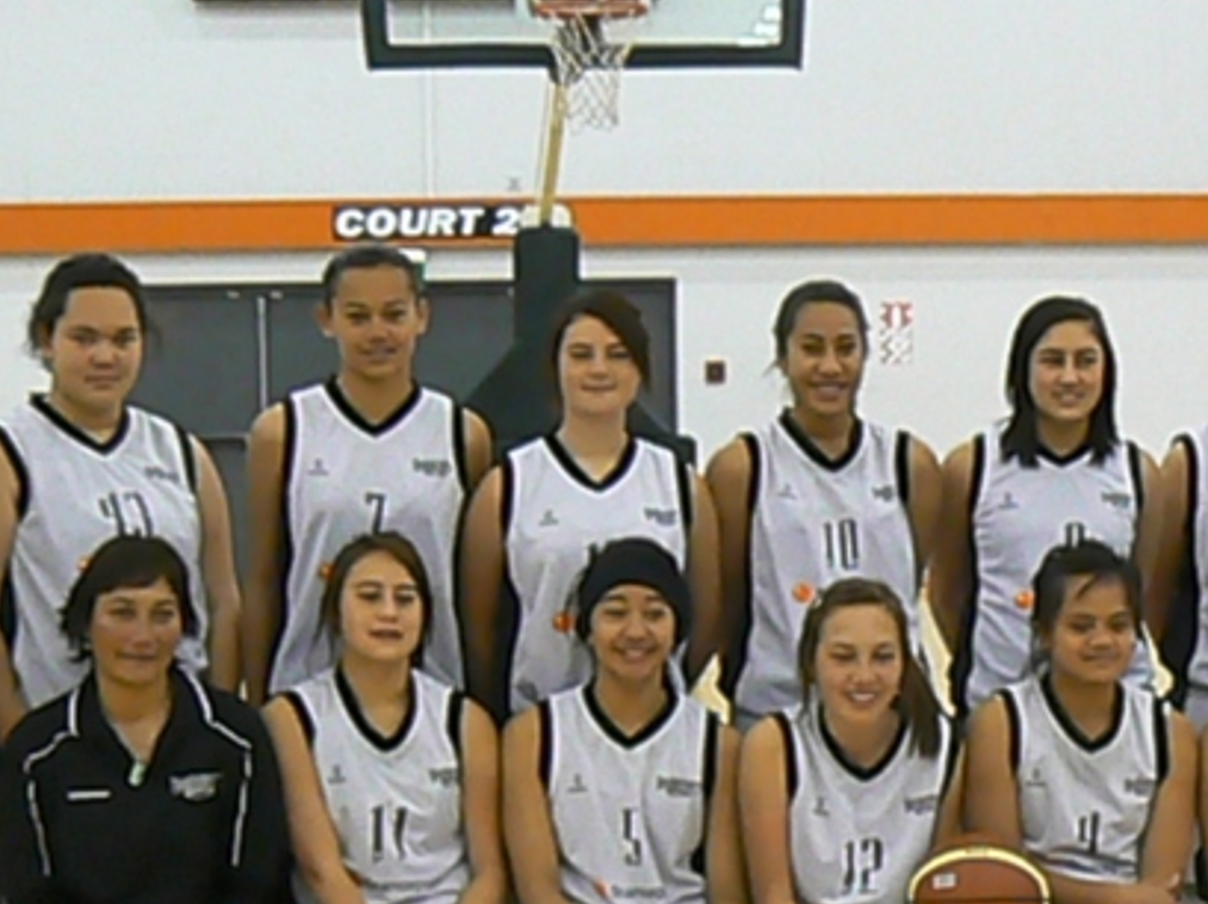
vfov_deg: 18.5
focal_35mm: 79
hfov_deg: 24.7
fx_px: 2754
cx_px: 750
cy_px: 666
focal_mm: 7
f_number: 2.8
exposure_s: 1/80
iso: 800
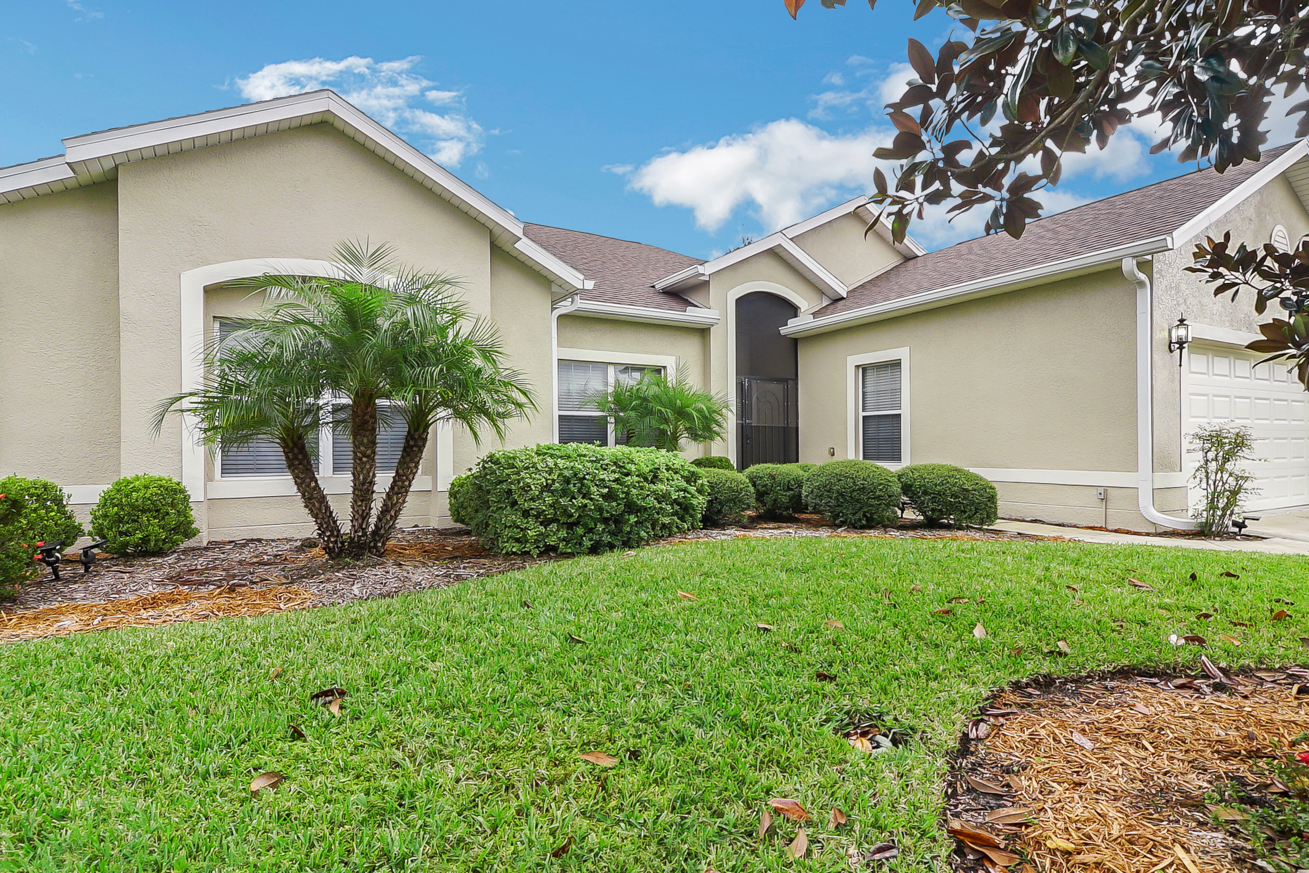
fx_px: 655
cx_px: 706
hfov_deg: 89.8
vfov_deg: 67.4
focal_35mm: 18
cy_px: 466
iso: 320
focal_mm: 10
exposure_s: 1/60
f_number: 9
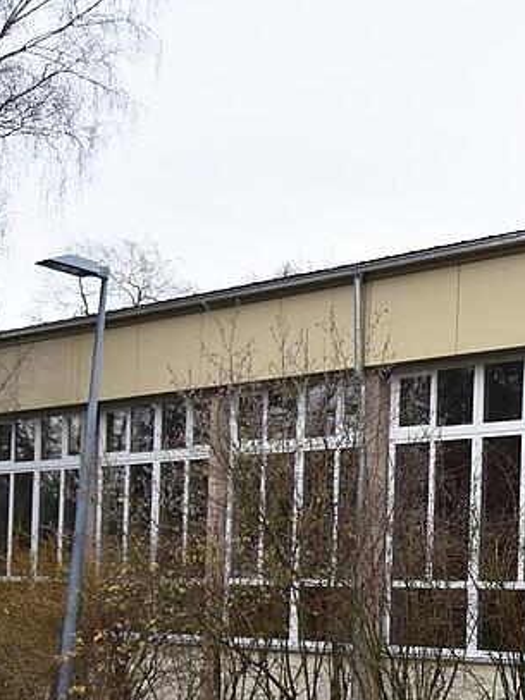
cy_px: 549
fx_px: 1598
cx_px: 894
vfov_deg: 24.4
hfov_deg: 16.2
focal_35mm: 79
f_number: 4
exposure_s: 1/640
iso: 800
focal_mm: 31
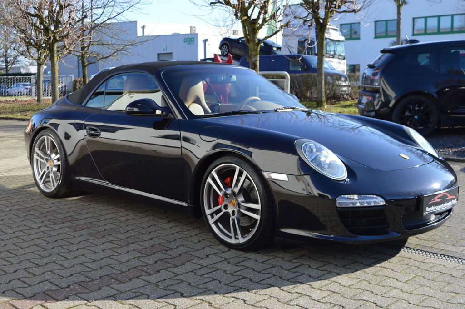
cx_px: 232
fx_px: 581
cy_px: 154
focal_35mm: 45
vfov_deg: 29.8
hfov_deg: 43.7
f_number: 6.3
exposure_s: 1/160
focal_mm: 30
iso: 100
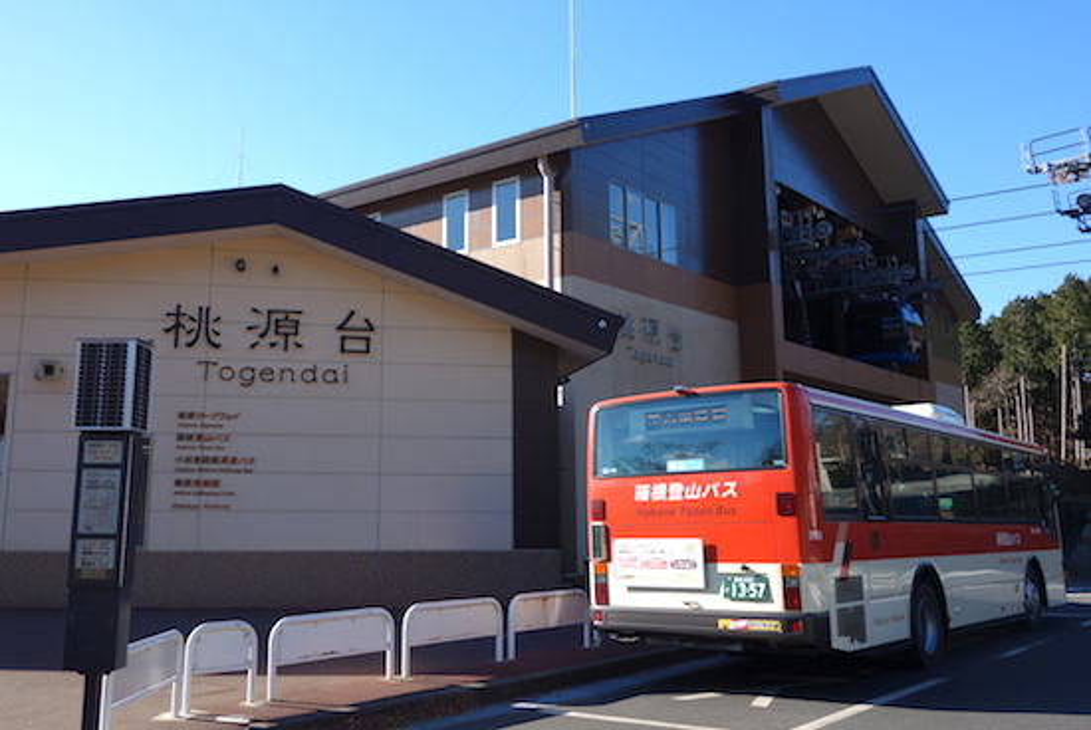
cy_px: 365
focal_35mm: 28
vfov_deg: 46.5
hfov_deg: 65.4
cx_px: 546
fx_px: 849
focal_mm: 10.4
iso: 125
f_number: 5.6
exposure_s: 1/250
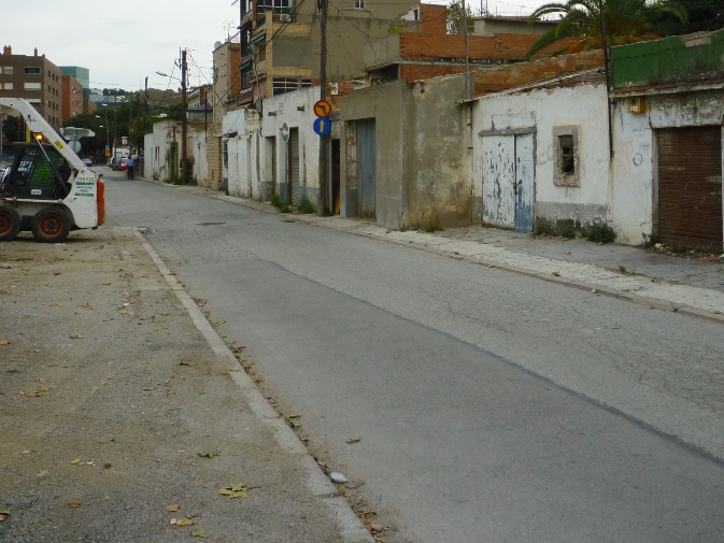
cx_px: 483
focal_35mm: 43
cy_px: 152
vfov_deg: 33.1
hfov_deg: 43.2
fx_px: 900
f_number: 3.5
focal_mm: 5.2
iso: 80
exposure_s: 1/500
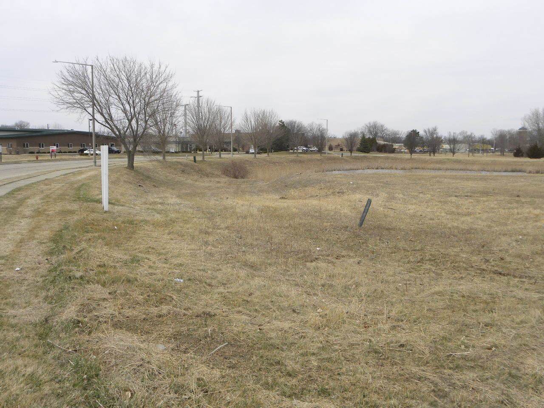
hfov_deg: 55.4
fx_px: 519
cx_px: 272
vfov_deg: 42.9
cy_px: 204
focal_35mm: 33
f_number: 5.6
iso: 64
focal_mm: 5.9
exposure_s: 1/259
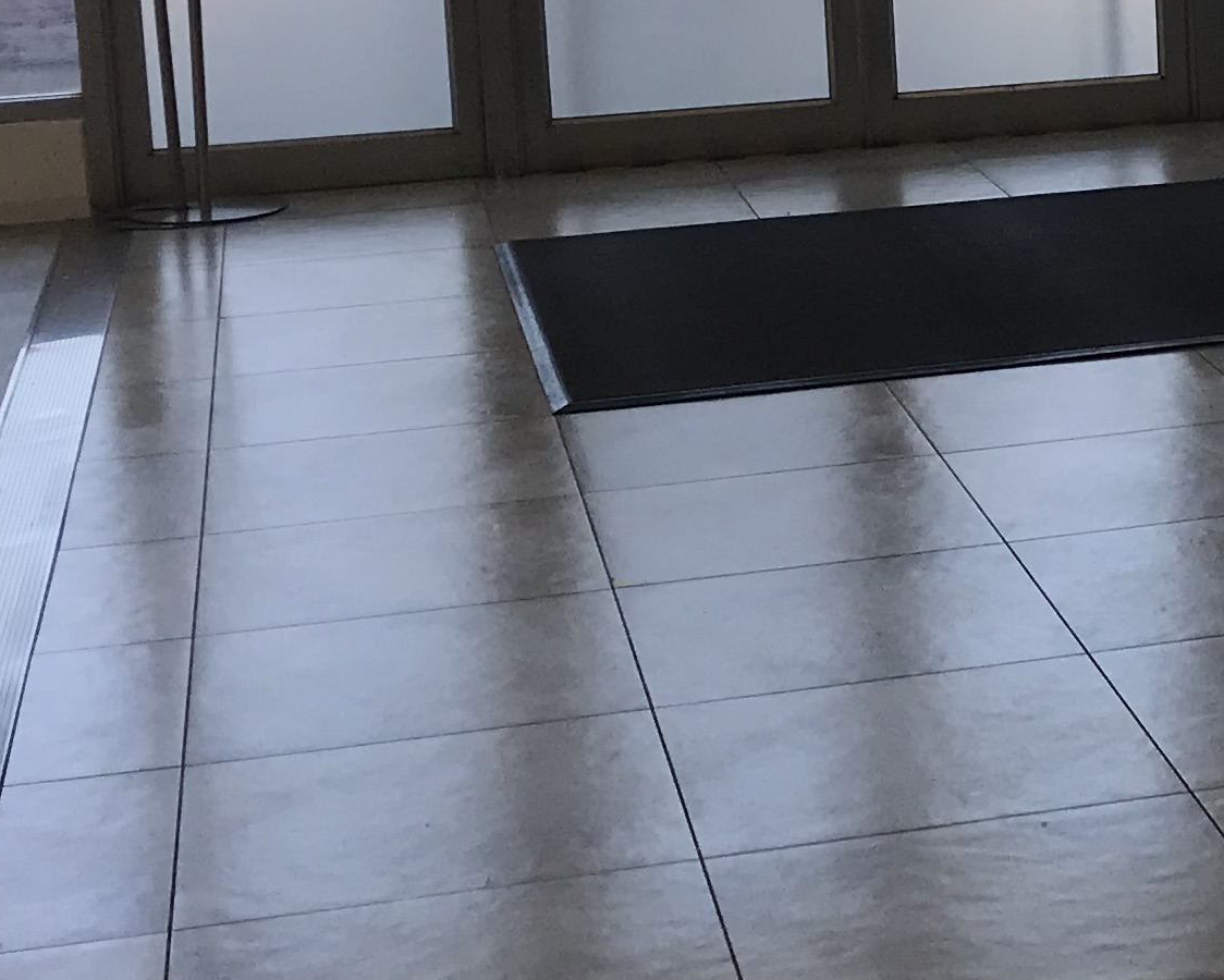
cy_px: 109
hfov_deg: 18.8
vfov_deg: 15.5
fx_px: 3551
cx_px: 1348
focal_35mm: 98
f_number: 1.8
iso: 20
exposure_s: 1/840
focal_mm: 3.99
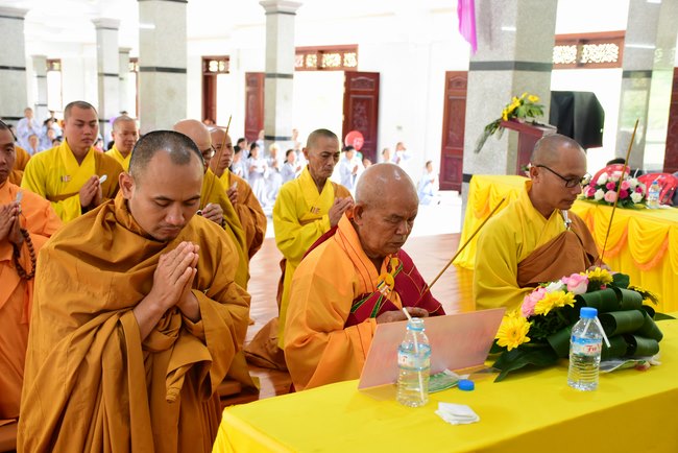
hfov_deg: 41.1
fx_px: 904
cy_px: 226
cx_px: 339
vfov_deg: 28.1
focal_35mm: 48
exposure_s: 1/30
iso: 1000
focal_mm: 32
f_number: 4
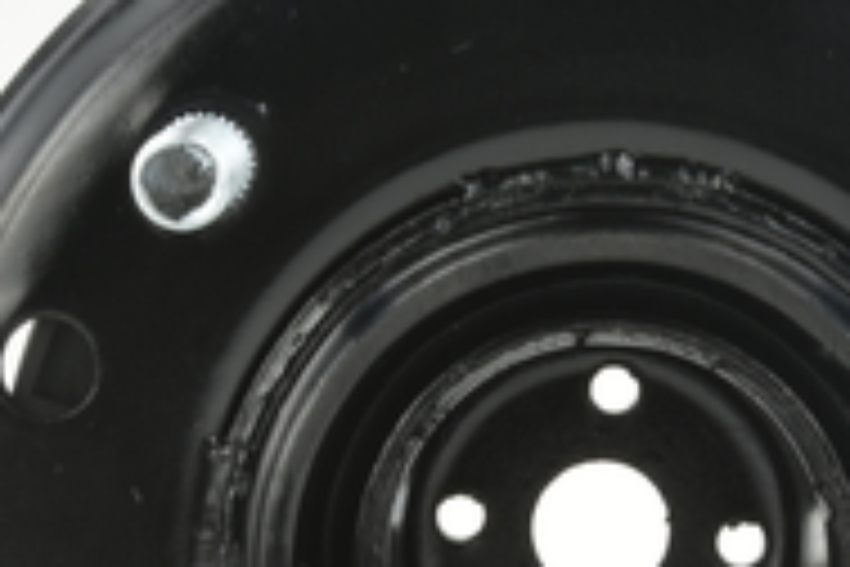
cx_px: 621
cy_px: 585
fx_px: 5407
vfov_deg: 6.0
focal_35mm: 229
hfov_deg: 9.0
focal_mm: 60
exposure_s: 1/2.5
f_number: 36
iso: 100
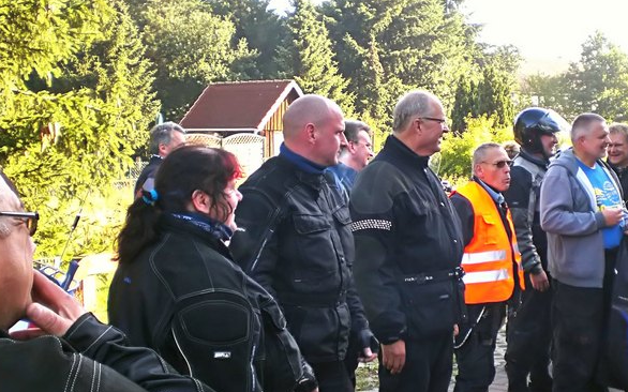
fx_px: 941
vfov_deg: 23.5
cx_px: 397
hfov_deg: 36.7
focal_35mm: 55
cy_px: 169
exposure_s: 1/160
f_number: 3.1
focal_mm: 6.3
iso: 100
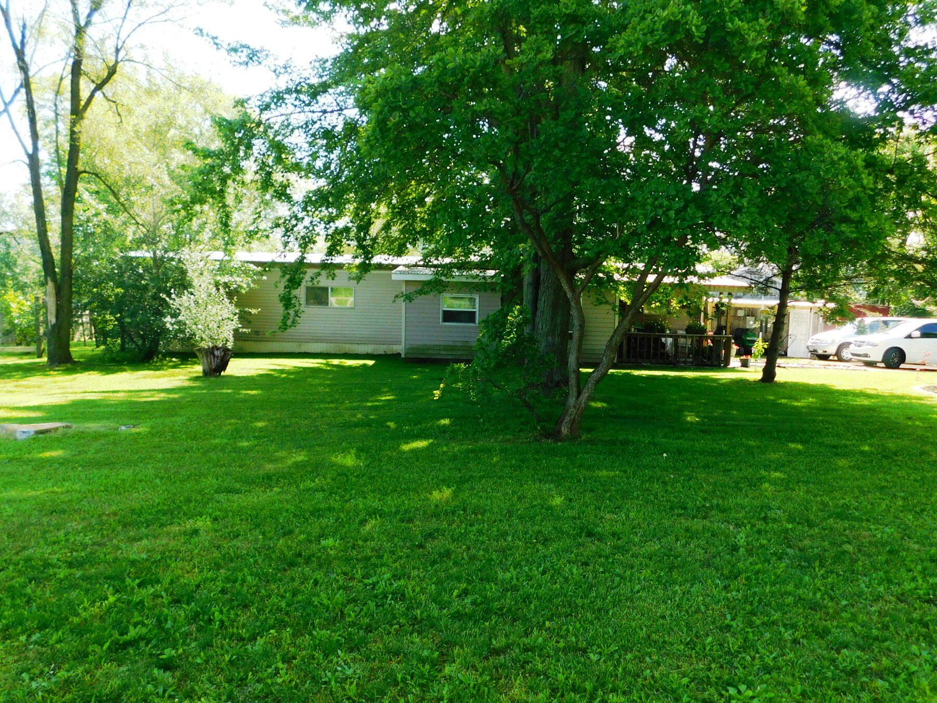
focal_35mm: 29
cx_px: 507
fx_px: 785
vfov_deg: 48.2
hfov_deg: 61.6
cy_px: 384
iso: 125
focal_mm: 4
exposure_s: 1/320
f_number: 3
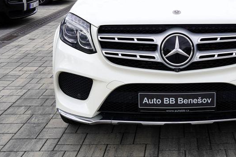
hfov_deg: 33.7
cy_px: 20
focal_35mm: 58
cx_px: 180
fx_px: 380
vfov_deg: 22.9
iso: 100
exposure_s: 1/125
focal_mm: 30
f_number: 8
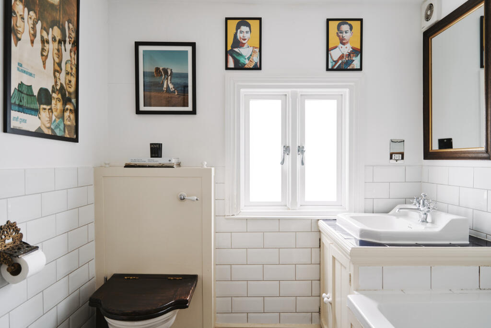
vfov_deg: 53.1
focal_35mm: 24
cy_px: 164
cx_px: 246
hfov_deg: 73.7
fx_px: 327
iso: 100
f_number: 3.5
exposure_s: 1/2.5
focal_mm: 24
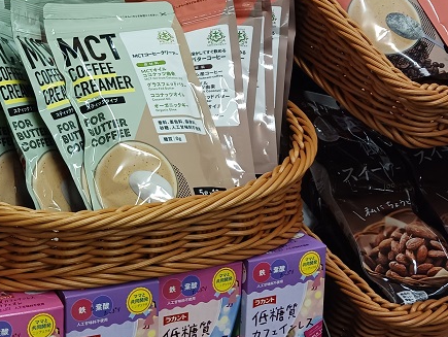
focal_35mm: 62
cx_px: 41
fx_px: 803
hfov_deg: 29.8
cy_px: 45
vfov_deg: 23.2
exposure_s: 1/50
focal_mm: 4
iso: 125
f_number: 1.8
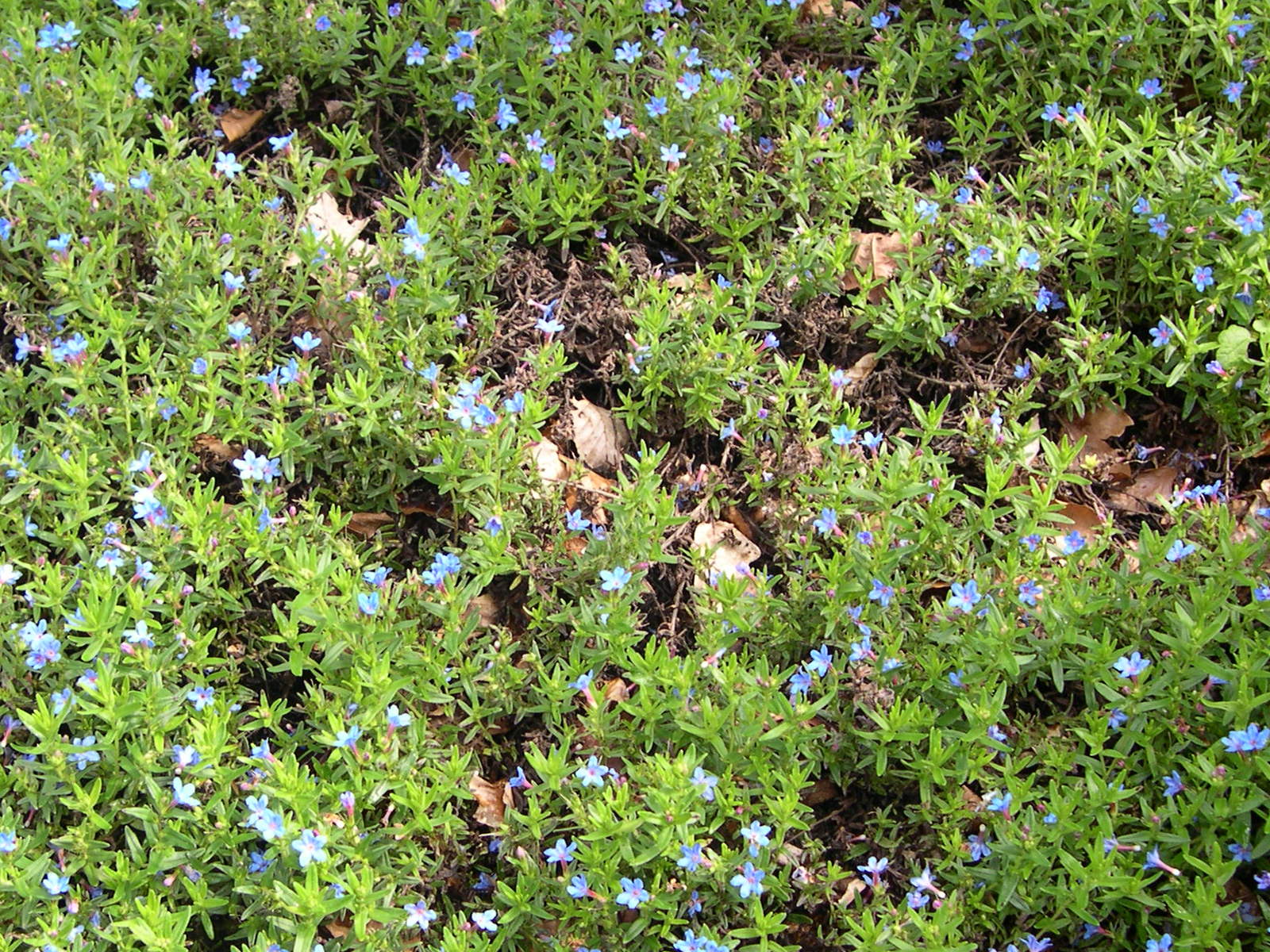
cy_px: 476
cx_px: 635
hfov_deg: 49.0
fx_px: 1394
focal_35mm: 38
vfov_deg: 37.7
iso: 100
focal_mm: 8
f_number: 2.8
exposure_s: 1/178
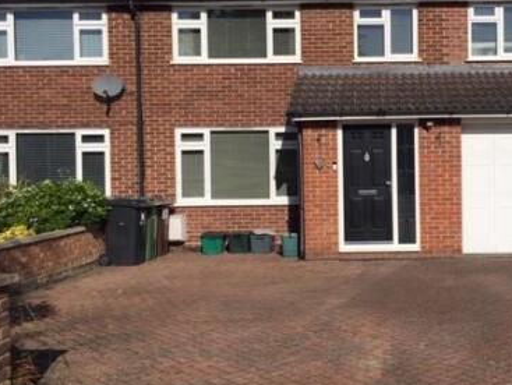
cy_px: 169
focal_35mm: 46
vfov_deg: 31.5
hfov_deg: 40.2
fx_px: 681
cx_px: 377
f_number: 2.2
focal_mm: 4.15
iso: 32
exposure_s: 1/3968
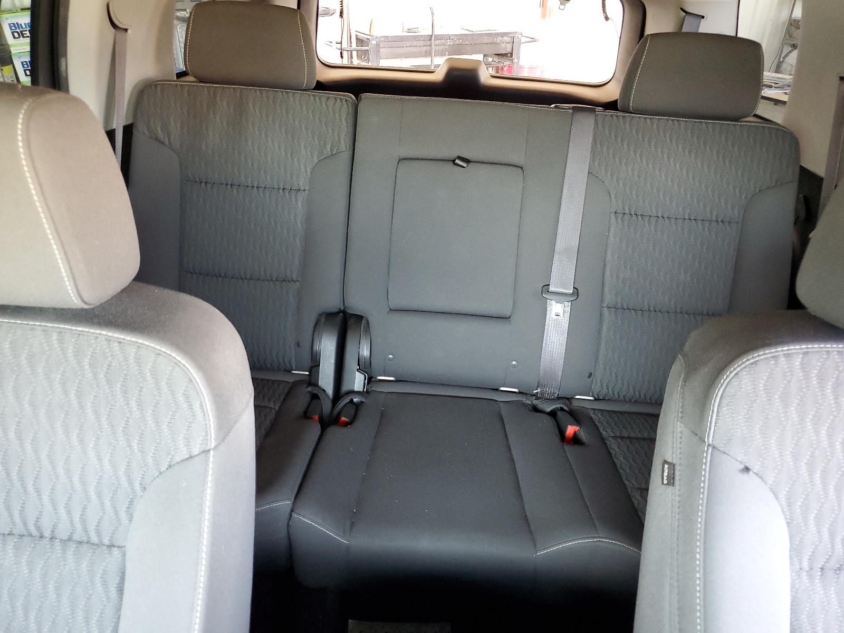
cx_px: 422
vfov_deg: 53.1
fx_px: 634
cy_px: 316
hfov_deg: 67.3
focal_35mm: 26
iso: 283
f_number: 1.5
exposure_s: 1/30
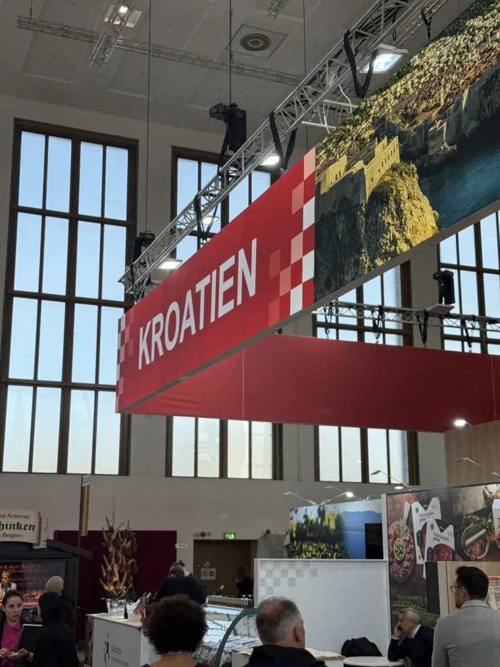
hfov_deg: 30.3
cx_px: 250
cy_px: 334
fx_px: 924
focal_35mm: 48
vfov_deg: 39.7
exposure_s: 1/493
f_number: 1.78
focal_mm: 6.76
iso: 80
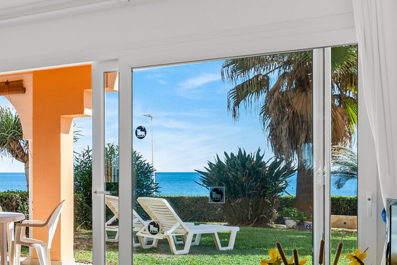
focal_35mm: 53
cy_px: 174
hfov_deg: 31.1
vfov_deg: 25.4
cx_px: -88
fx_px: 584
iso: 100
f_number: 8
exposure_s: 1/5
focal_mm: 20
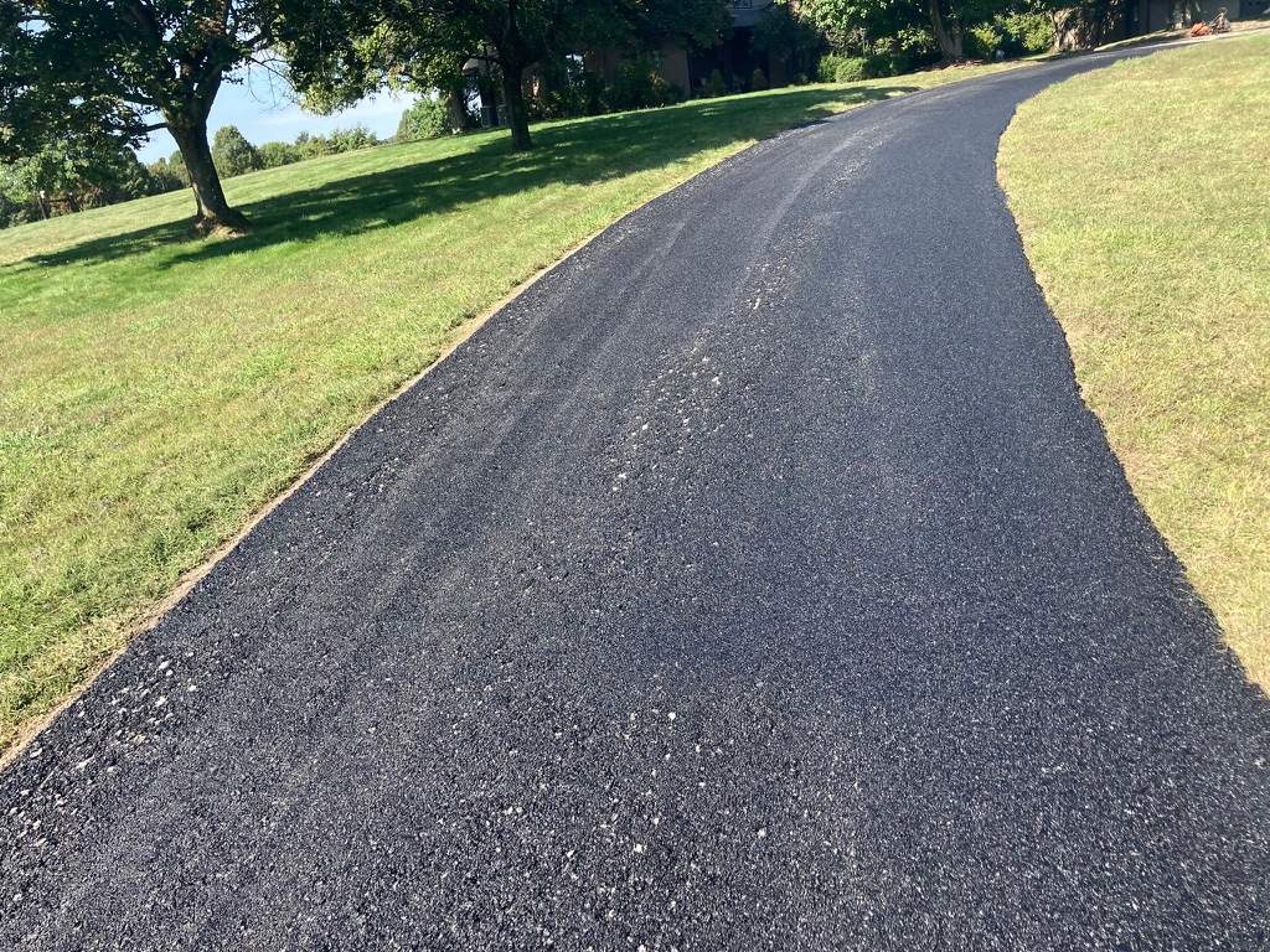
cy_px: 476
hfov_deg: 63.4
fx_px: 1027
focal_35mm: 28
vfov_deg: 49.7
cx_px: 635
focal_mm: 3.99
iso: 20
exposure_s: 1/615
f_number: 1.8
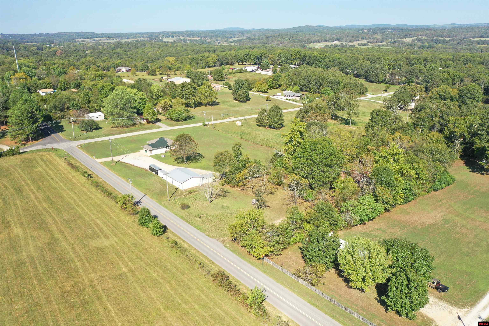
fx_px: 380
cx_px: 244
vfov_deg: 46.4
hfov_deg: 65.5
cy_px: 163
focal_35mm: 28
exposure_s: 1/40
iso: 100
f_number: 3.2
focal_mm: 10.26
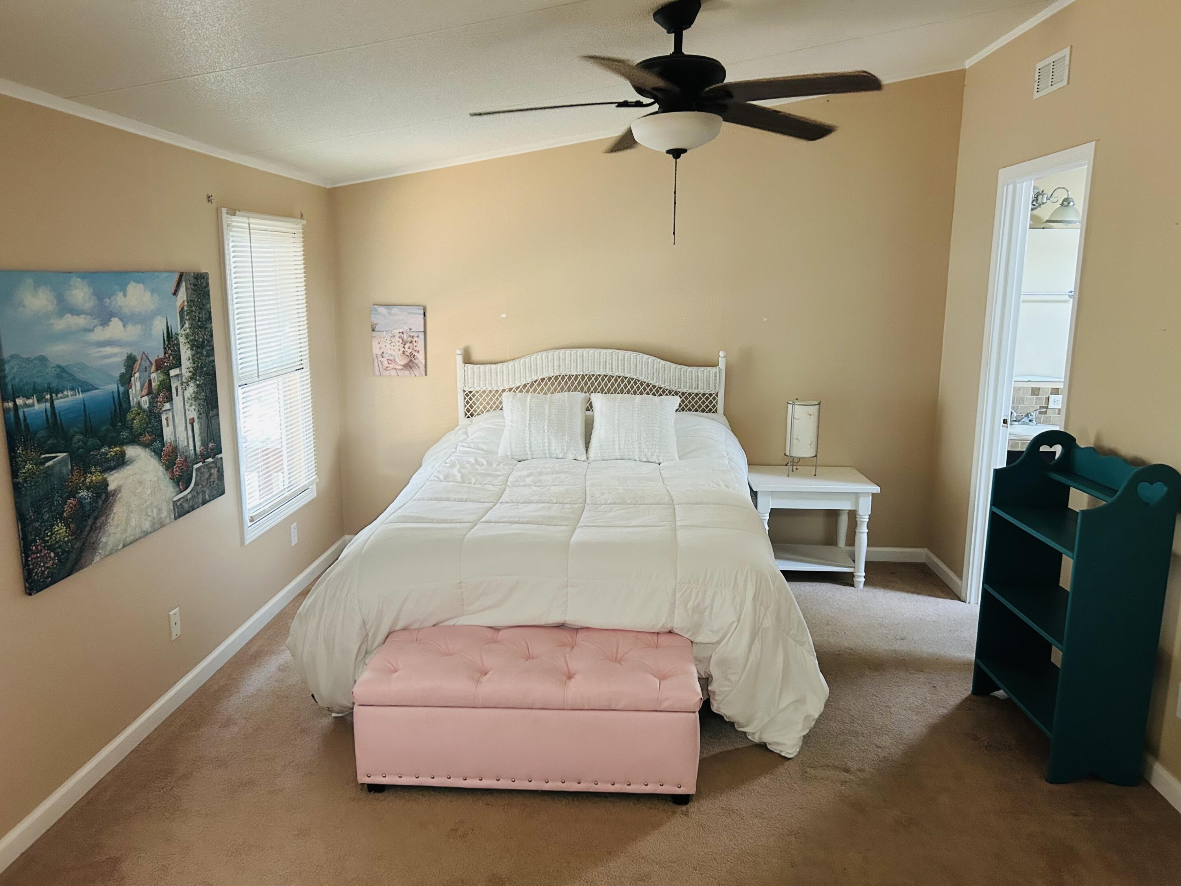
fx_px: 887
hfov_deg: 67.3
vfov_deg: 53.1
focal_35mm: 26
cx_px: 590
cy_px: 443
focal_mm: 5.7
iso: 320
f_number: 1.5
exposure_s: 1/60
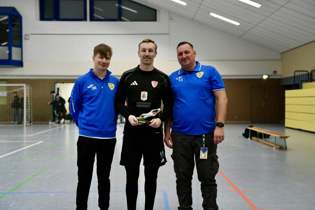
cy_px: 105
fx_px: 438
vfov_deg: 27.0
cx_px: 158
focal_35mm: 50
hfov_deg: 39.6
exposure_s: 1/640
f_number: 2.8
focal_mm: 50
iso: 5000
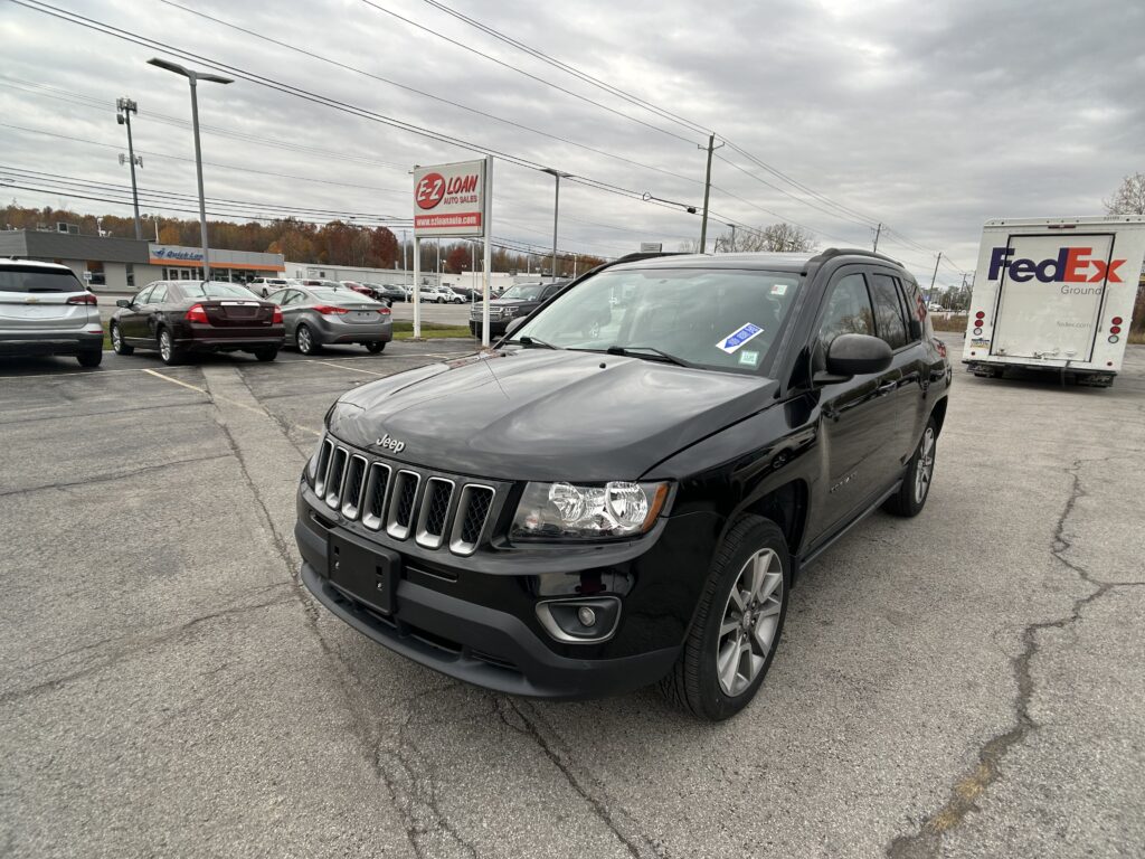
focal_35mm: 26
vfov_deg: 53.1
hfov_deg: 67.3
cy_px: 430
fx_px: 860
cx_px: 572
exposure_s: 1/965
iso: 50
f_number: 1.5
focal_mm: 5.7
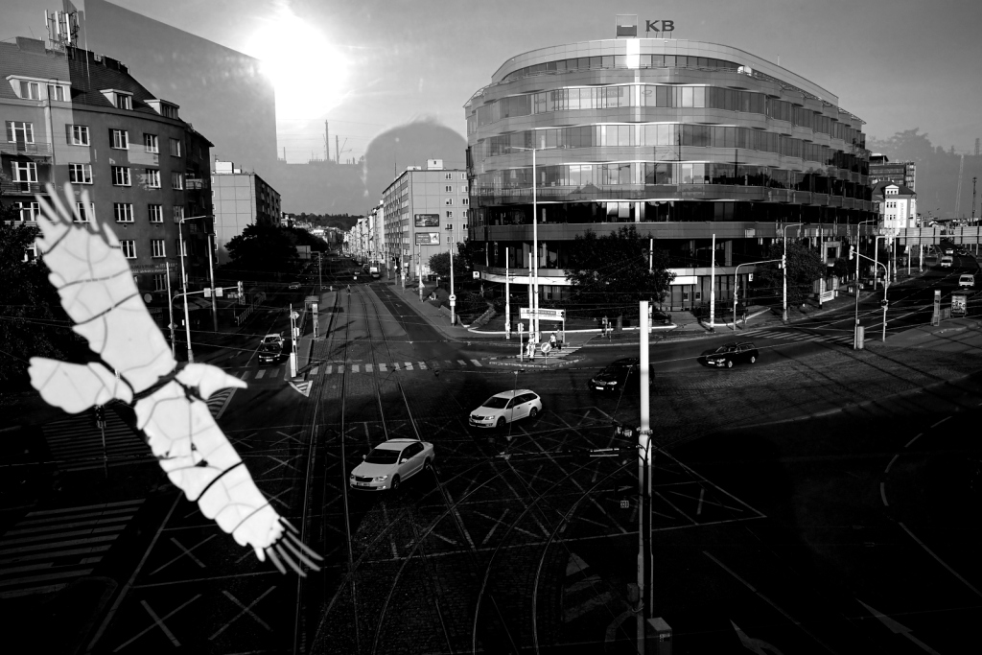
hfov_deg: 65.5
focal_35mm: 28
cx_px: 491
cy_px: 328
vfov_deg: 46.4
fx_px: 764
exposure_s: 1/200
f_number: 9
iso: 80
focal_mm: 28
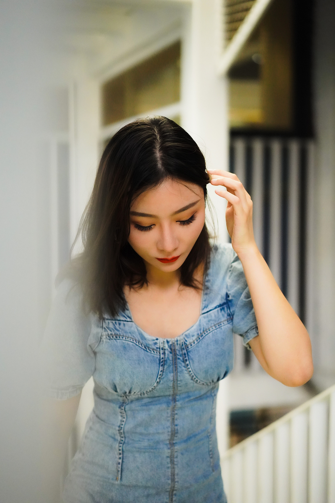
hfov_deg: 24.6
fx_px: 768
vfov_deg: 36.2
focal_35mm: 55
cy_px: 252
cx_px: 168
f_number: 2
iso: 10000
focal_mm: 55
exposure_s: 1/4000
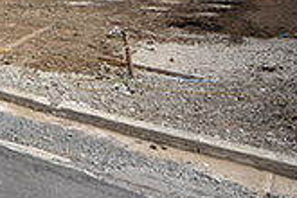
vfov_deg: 25.1
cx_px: -88
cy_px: -72
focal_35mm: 45
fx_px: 371
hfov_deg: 32.7
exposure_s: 1/250
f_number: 4.5
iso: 100
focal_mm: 8
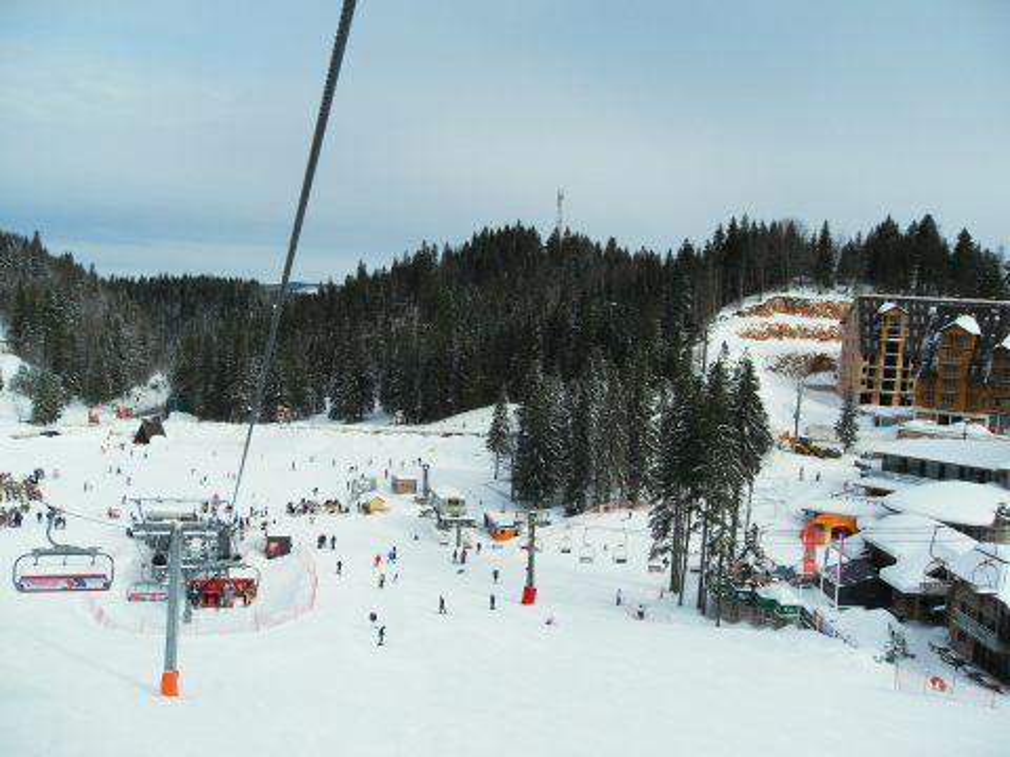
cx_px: 505
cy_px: 378
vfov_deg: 40.7
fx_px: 1021
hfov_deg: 52.6
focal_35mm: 35
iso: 80
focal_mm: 6.3
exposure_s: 1/250
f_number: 8.2
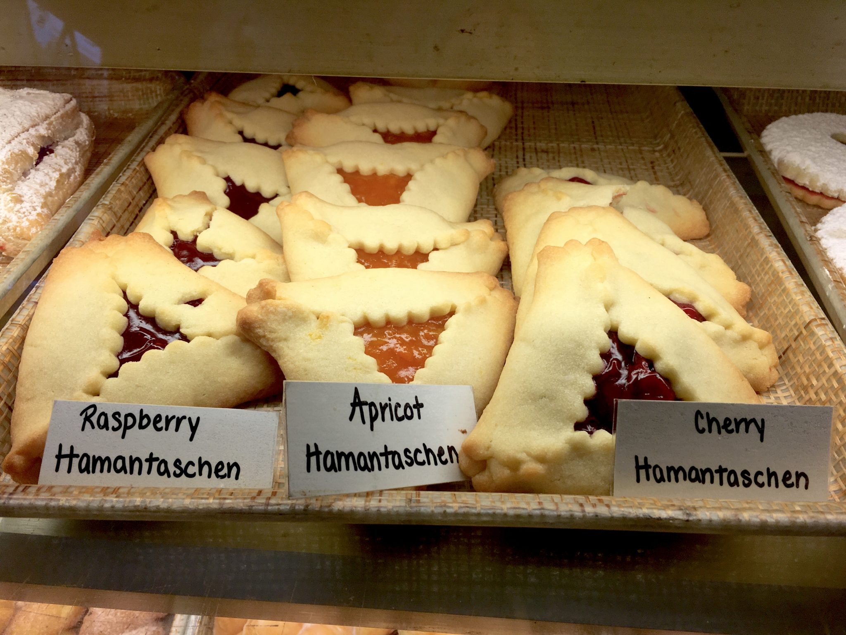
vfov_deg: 48.2
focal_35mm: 29
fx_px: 709
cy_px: 318
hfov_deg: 61.7
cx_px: 423
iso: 25
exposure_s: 1/121
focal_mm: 4.15
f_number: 2.2
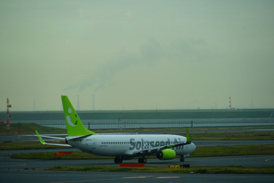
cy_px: 92
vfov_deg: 4.6
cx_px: 137
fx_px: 2283
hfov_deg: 6.9
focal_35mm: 300
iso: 320
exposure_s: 1/320
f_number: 6.3
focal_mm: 200
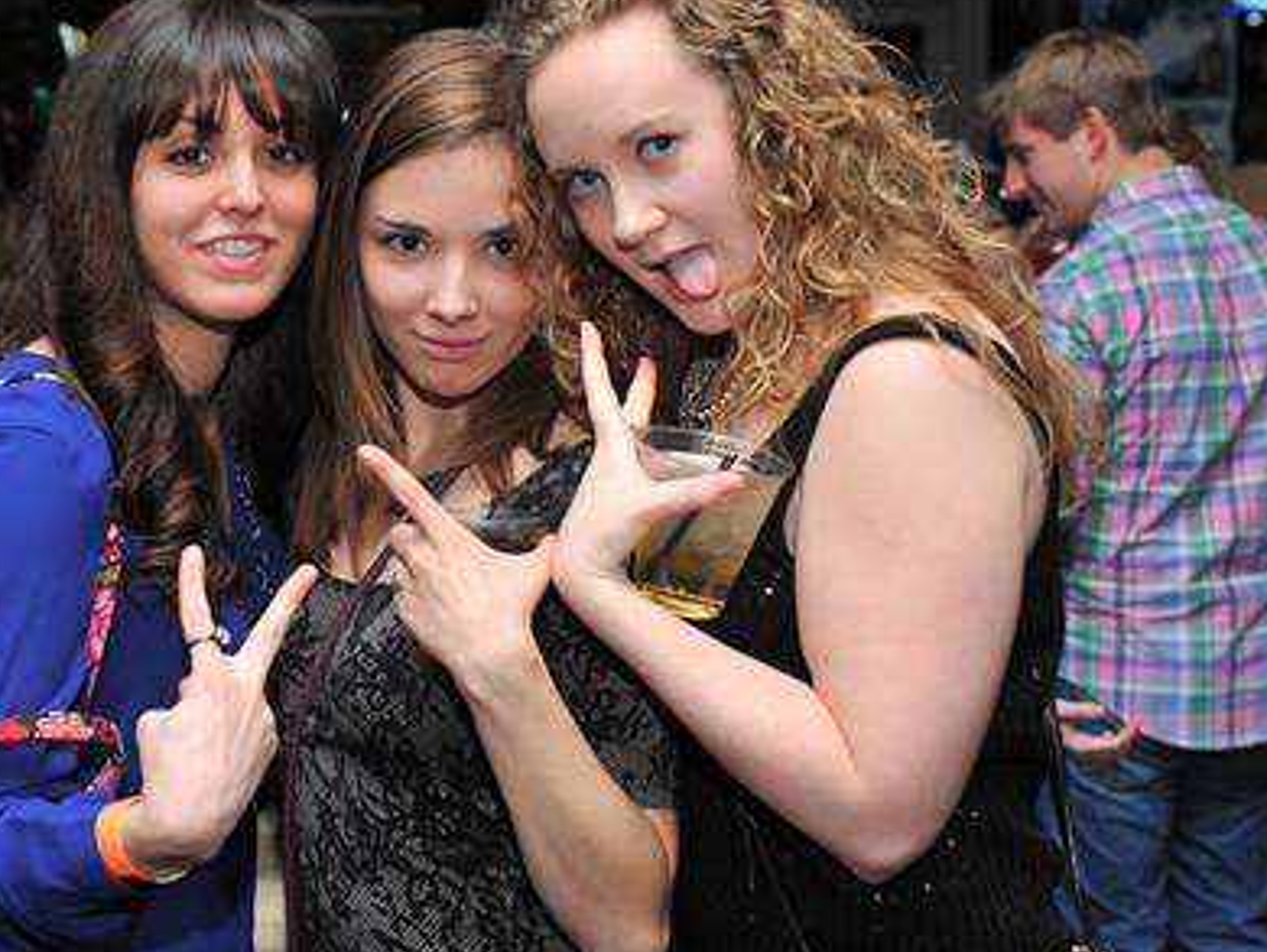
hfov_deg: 29.6
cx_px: 452
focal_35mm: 65
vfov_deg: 22.6
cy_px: 413
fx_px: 2381
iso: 800
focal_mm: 48
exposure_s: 1/100
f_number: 5
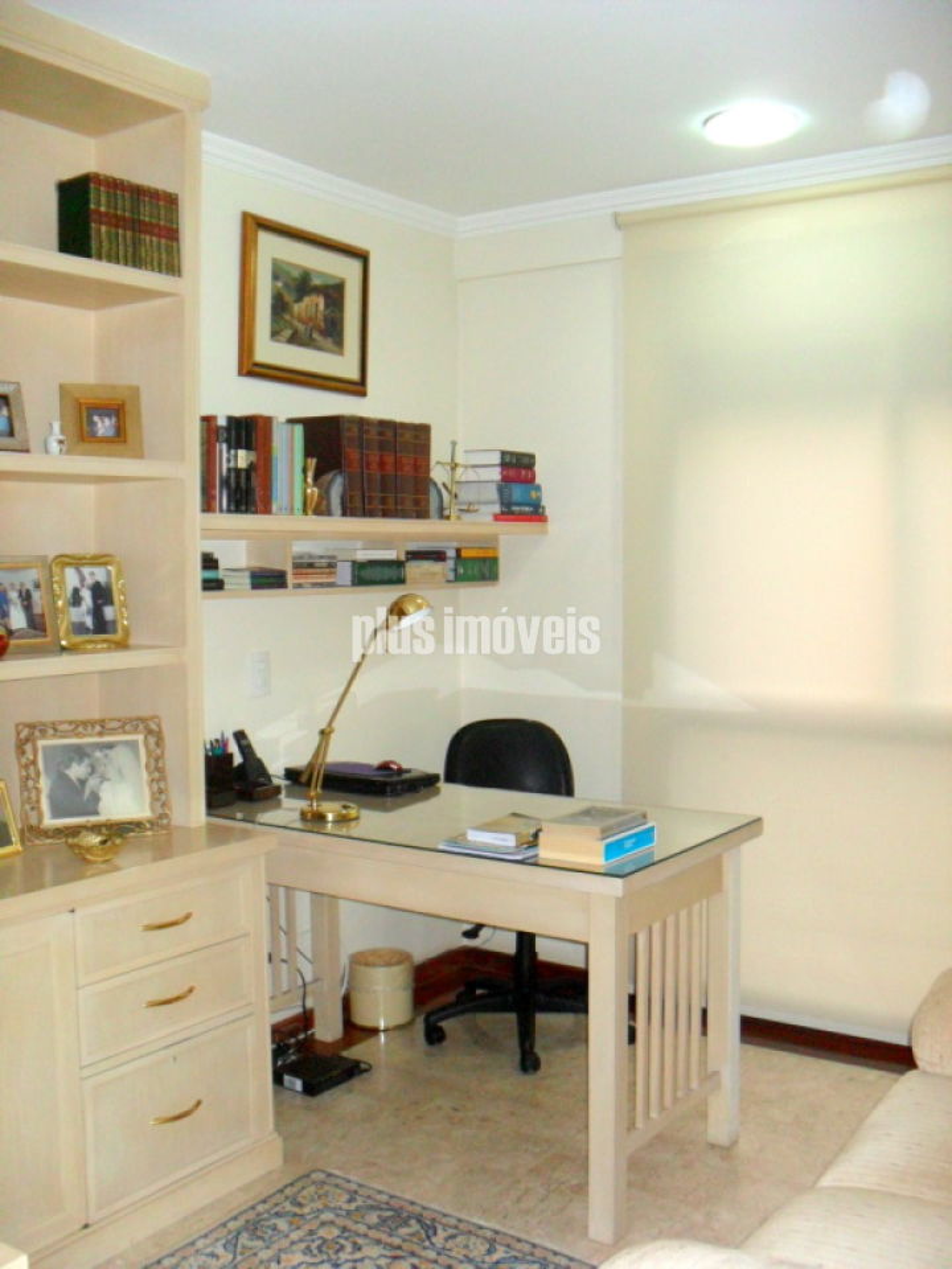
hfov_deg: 40.7
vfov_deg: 52.6
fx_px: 1283
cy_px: 634
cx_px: 476
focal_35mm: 35
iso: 240
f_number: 3
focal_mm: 6.3
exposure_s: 1/45
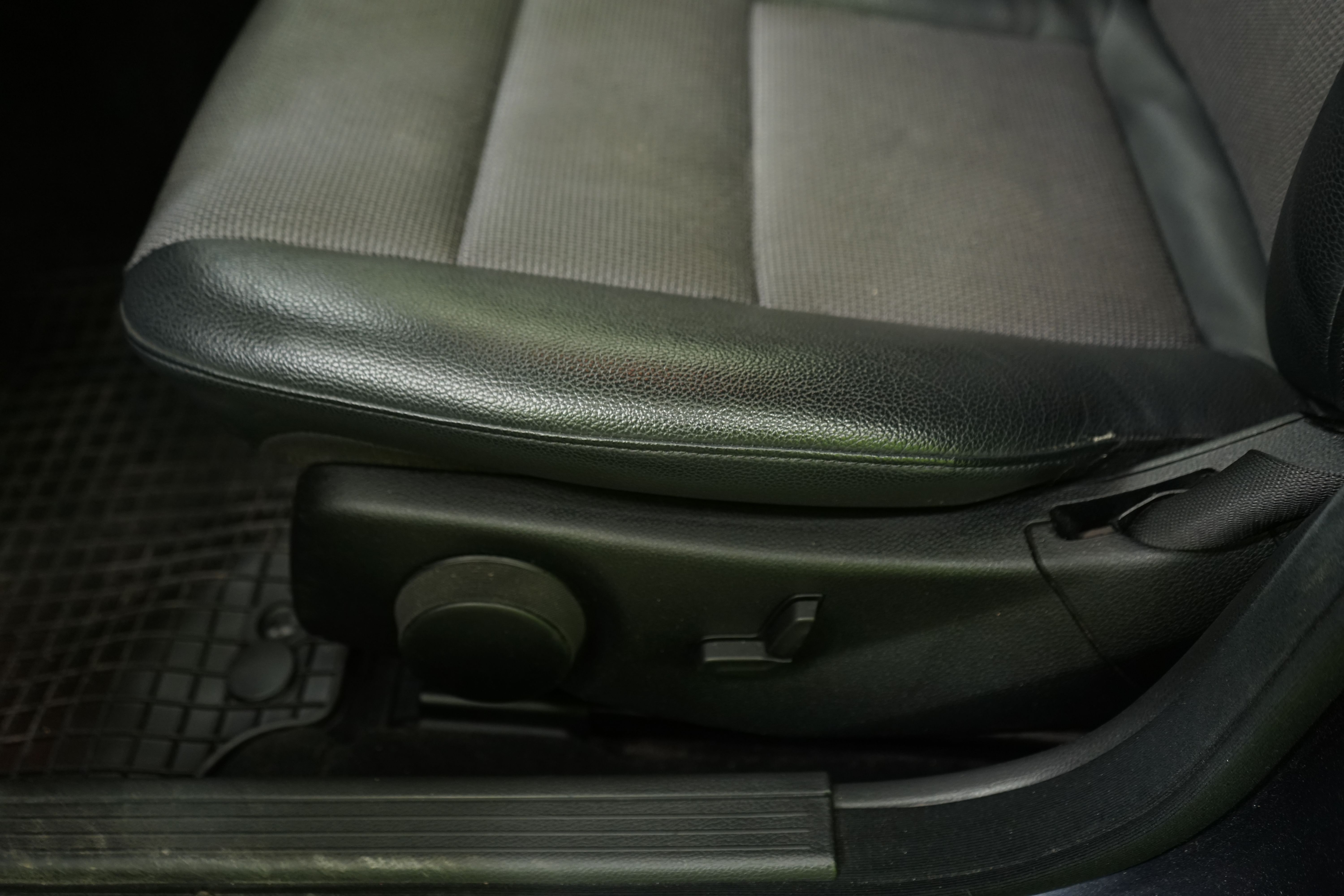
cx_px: 672
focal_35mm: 32
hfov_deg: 58.7
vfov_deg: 41.1
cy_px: 448
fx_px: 1195
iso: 1000
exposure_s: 1/25
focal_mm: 32
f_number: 4
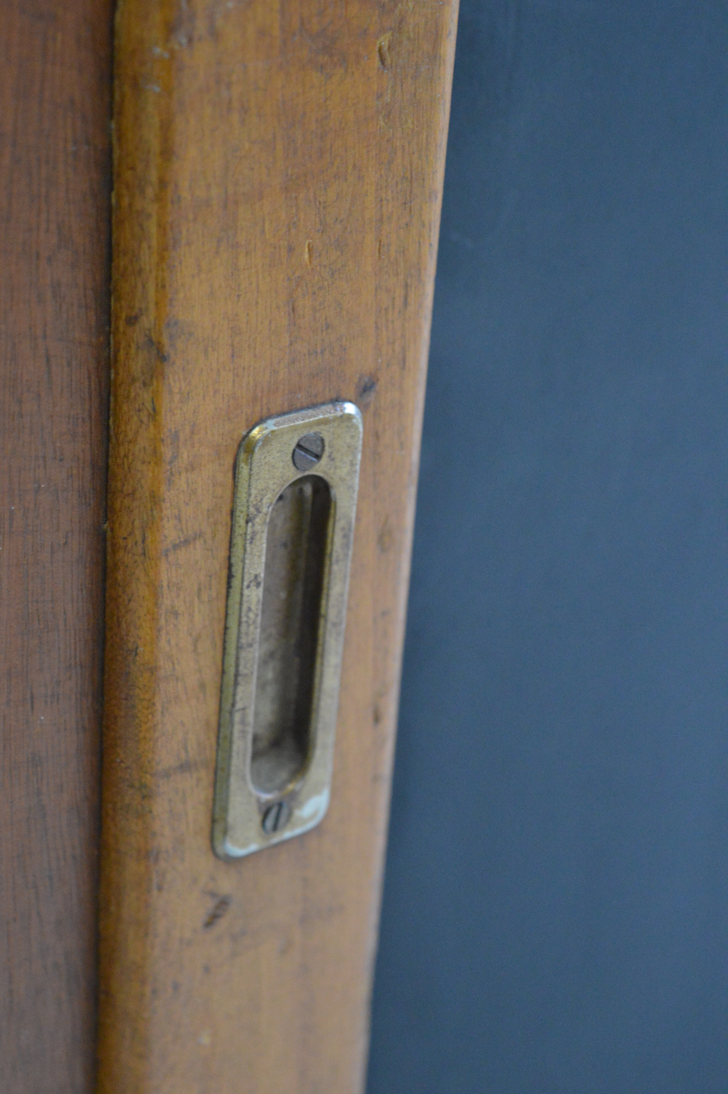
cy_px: 547
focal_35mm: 72
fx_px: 2188
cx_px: 364
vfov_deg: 28.1
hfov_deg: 18.9
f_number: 5.3
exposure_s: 1/60
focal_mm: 48
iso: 3200
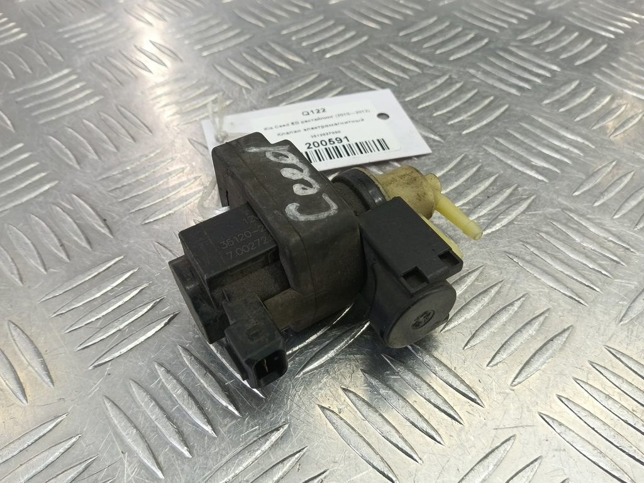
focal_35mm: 23
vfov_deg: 58.9
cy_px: 242
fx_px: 428
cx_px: 322
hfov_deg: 73.9
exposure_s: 1/50
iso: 136
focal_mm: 4.11
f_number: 1.6
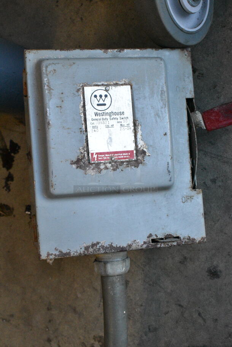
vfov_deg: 41.1
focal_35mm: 48
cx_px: 116
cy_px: 174
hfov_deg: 28.1
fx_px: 463
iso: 6400
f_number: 11
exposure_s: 1/400
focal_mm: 32
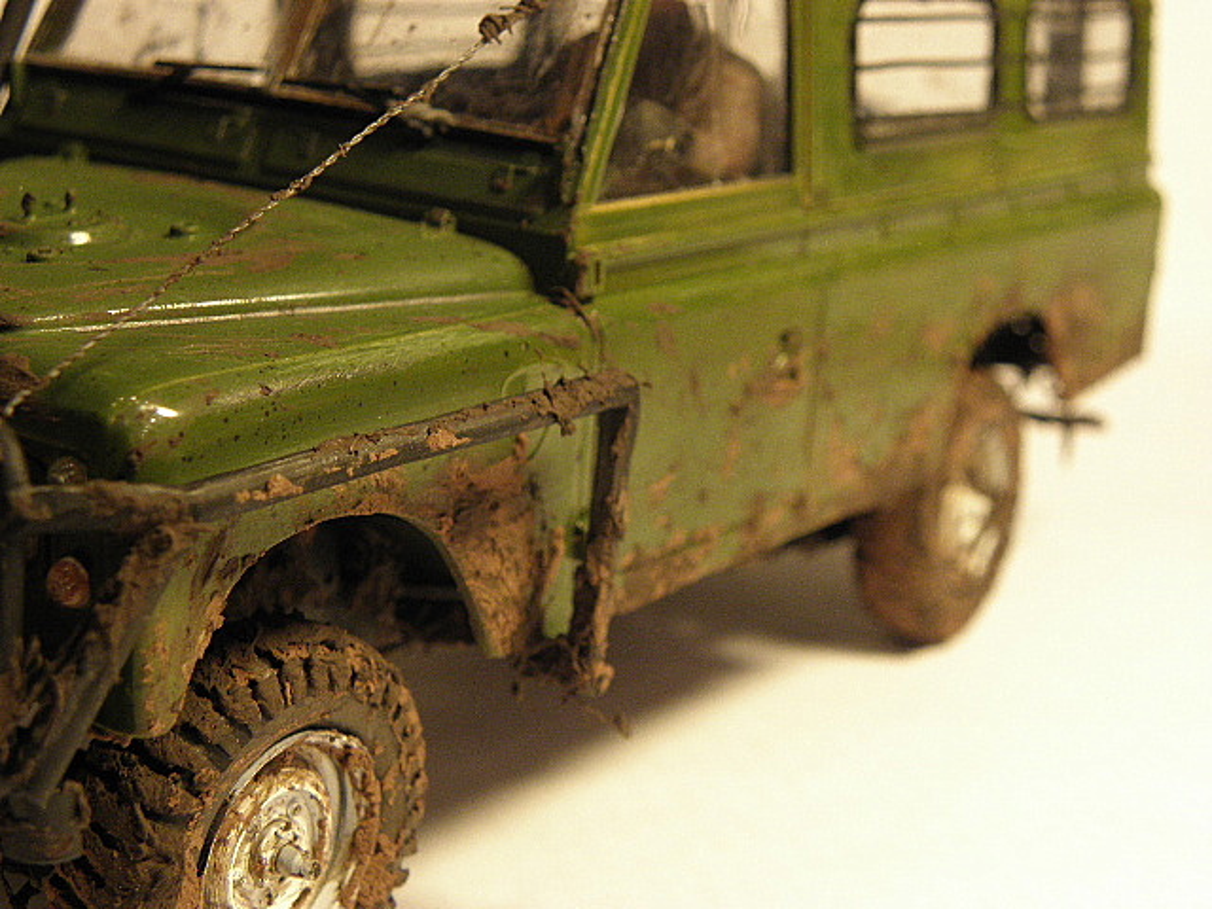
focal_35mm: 59
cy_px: 454
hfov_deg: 32.7
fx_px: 2066
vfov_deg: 24.8
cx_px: 606
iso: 125
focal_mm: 10.65
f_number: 3.6
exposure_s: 1/25
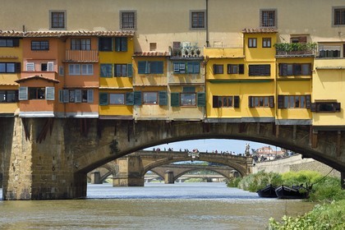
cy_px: 115
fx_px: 1533
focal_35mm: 160
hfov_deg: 12.8
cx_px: 172
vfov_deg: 8.6
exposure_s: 1/250
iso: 200
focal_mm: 160
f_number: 10
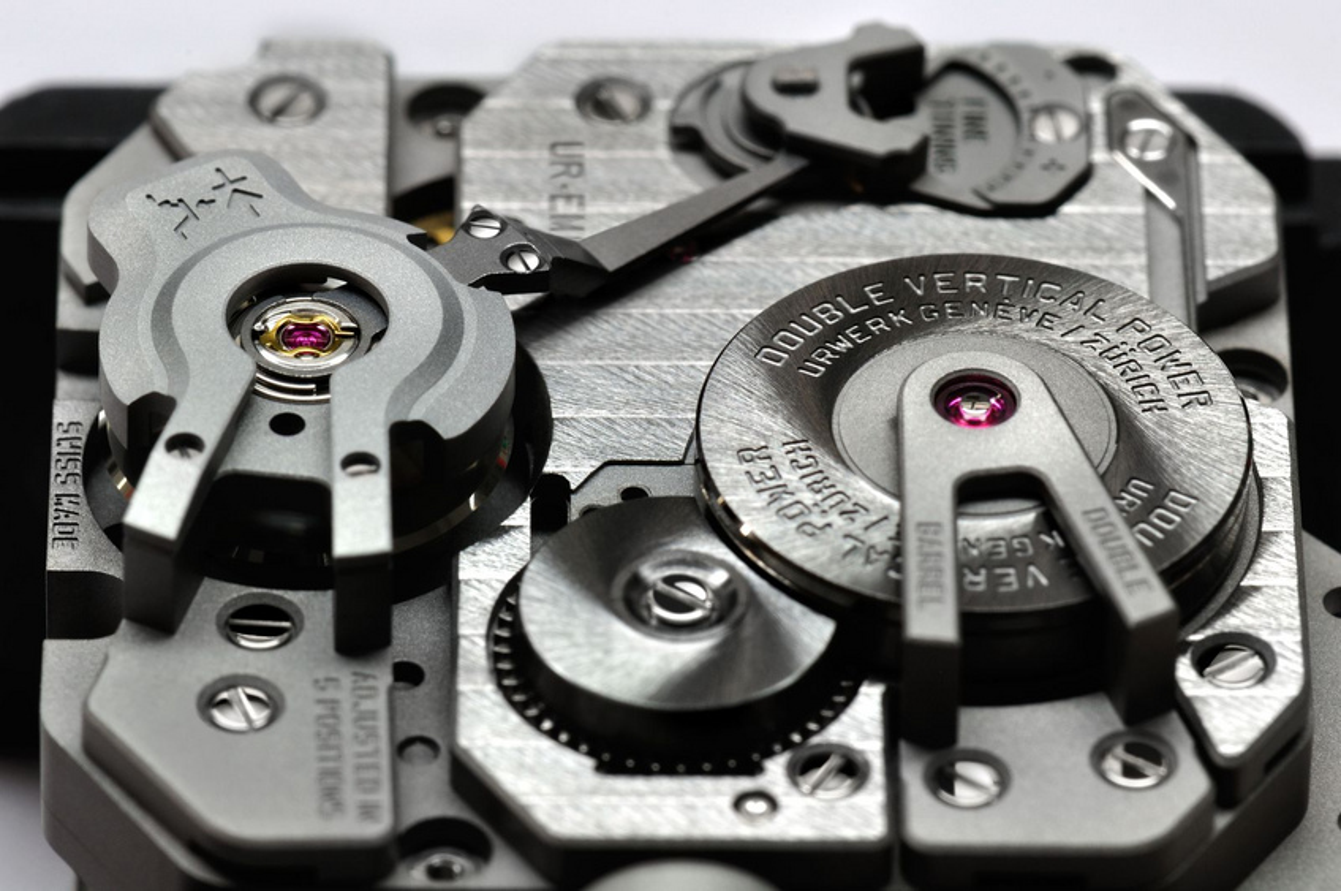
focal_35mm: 158
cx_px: 670
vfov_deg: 8.7
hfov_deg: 13.1
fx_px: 5859
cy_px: 446
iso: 200
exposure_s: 1/5
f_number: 22
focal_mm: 105
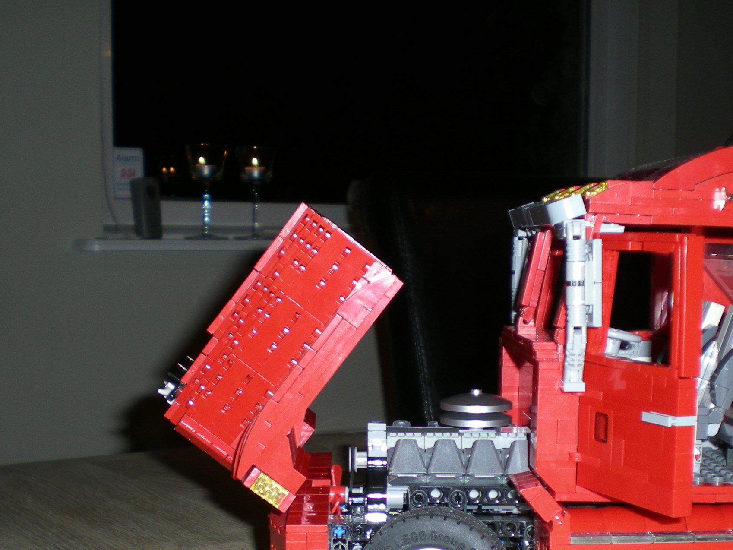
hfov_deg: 33.2
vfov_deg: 25.0
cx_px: 371
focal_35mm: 58
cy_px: 409
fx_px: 1228
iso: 50
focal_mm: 6.3
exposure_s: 1/60
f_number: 3.1
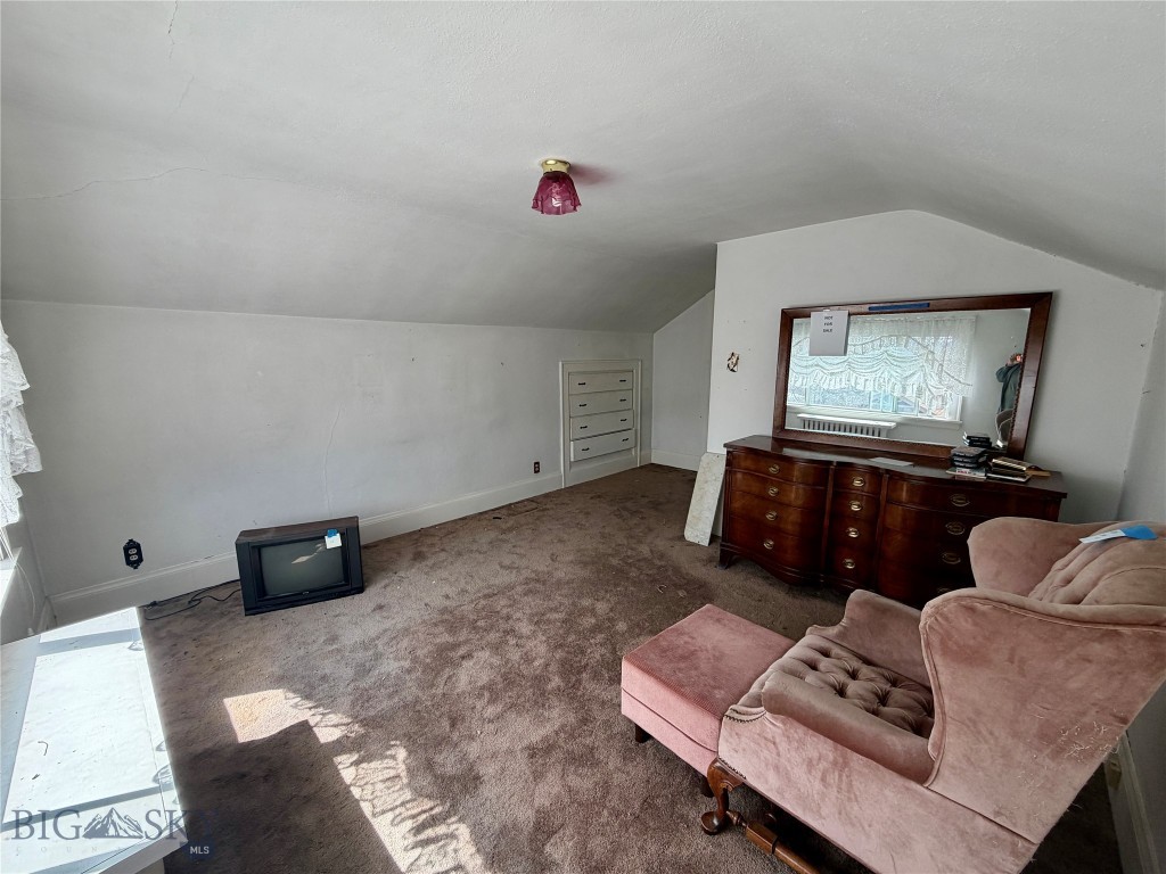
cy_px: 437
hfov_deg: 102.1
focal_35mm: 14
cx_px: 583
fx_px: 472
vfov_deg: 85.7
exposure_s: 1/130
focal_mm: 2.22
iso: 64
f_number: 2.2
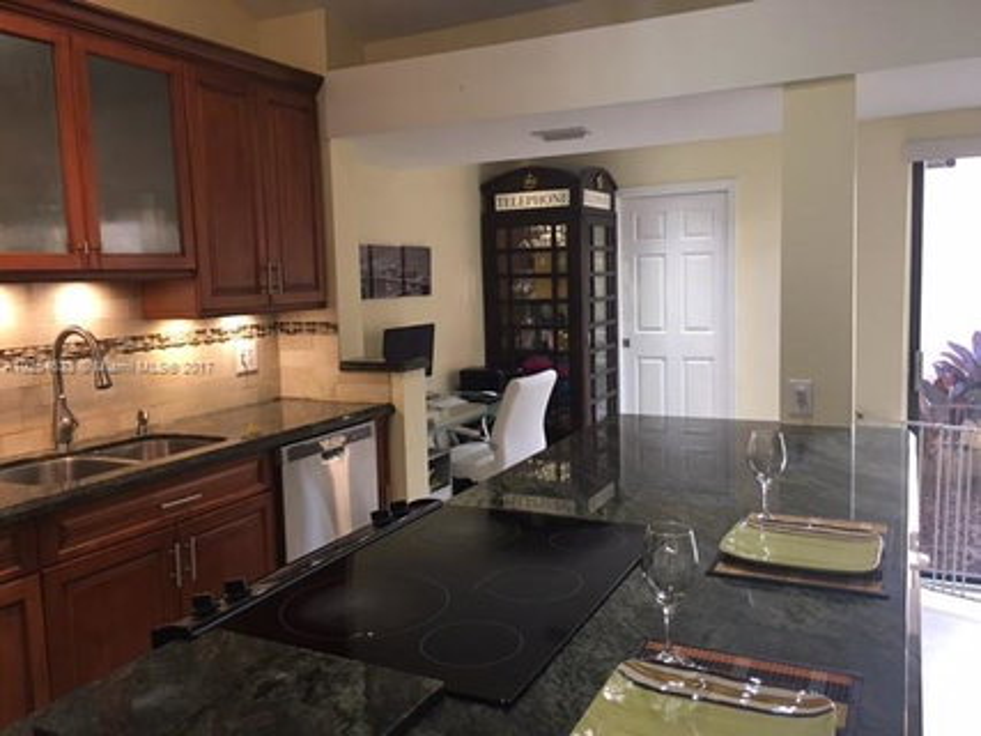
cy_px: 368
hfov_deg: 61.7
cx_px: 490
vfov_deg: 48.2
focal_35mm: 29
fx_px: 822
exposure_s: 1/15
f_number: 2.2
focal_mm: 4.15
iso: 64
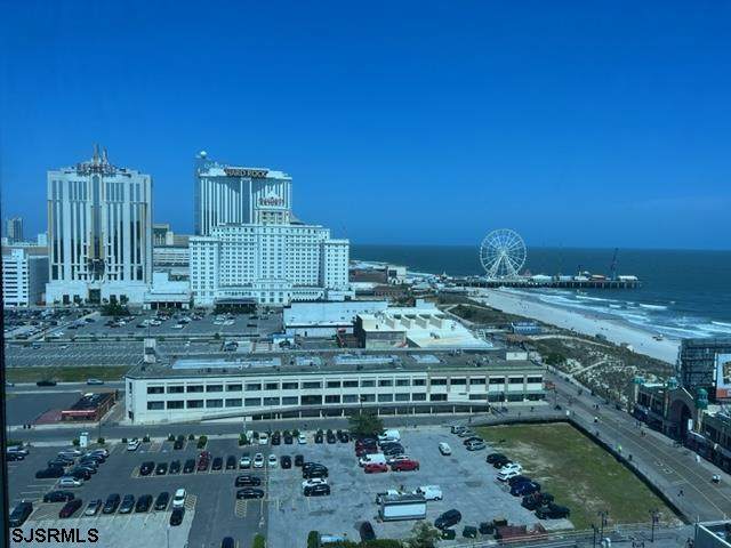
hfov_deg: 67.3
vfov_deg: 53.1
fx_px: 549
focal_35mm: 26
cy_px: 274
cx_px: 366
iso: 50
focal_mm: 5.7
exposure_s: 1/2762
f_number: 1.5
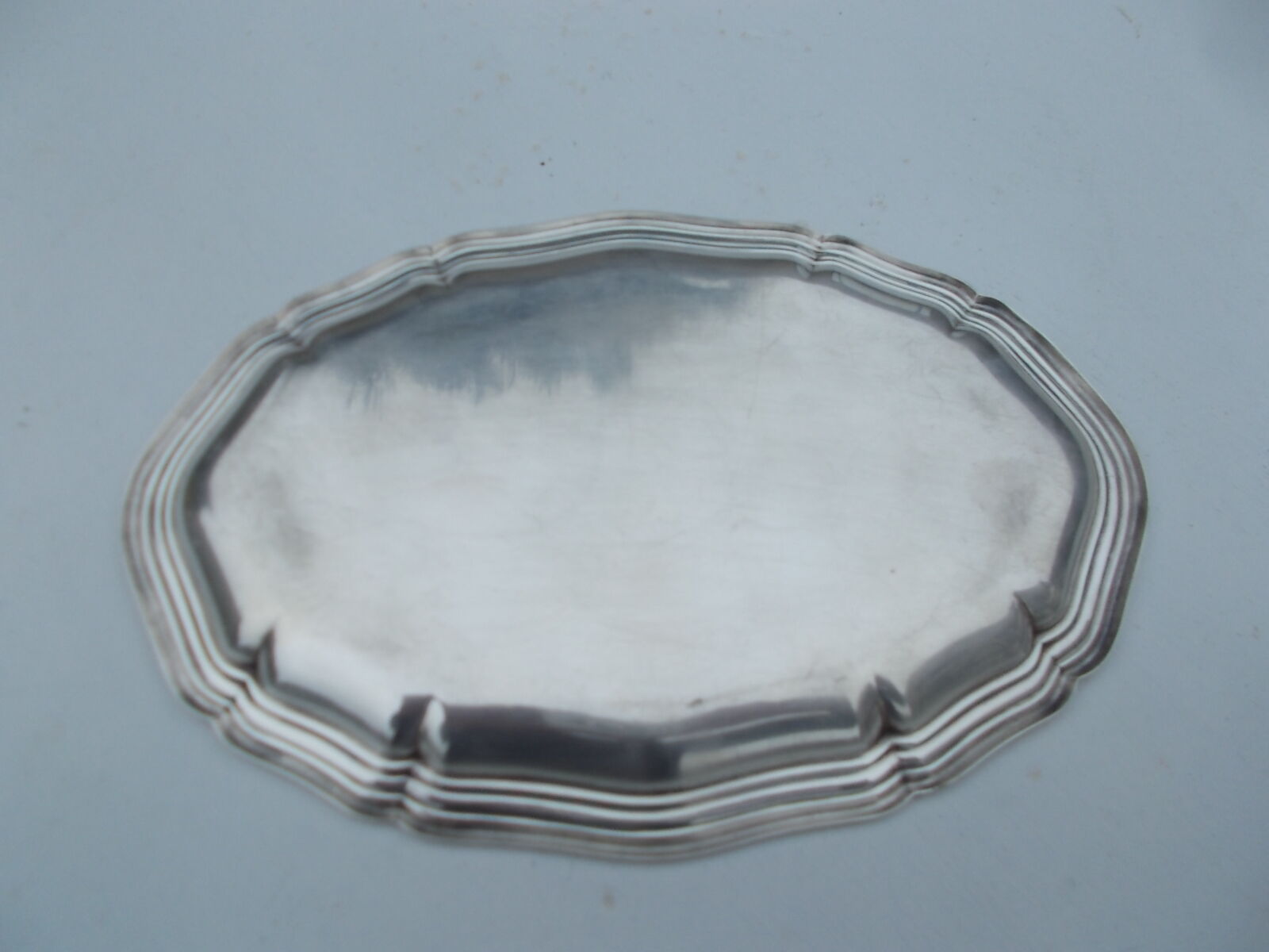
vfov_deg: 53.1
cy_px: 476
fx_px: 953
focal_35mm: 26
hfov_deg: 67.3
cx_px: 634
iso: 80
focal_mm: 4.6
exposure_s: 1/80
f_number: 8
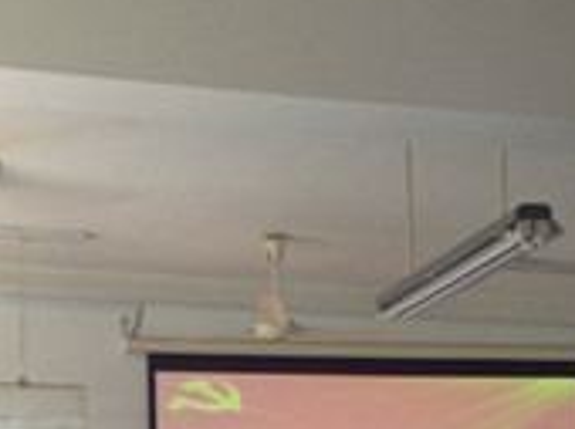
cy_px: 529
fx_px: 1709
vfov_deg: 13.9
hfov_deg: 19.1
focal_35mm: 103
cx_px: 220
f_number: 2.4
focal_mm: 4.28
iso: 50
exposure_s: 1/30
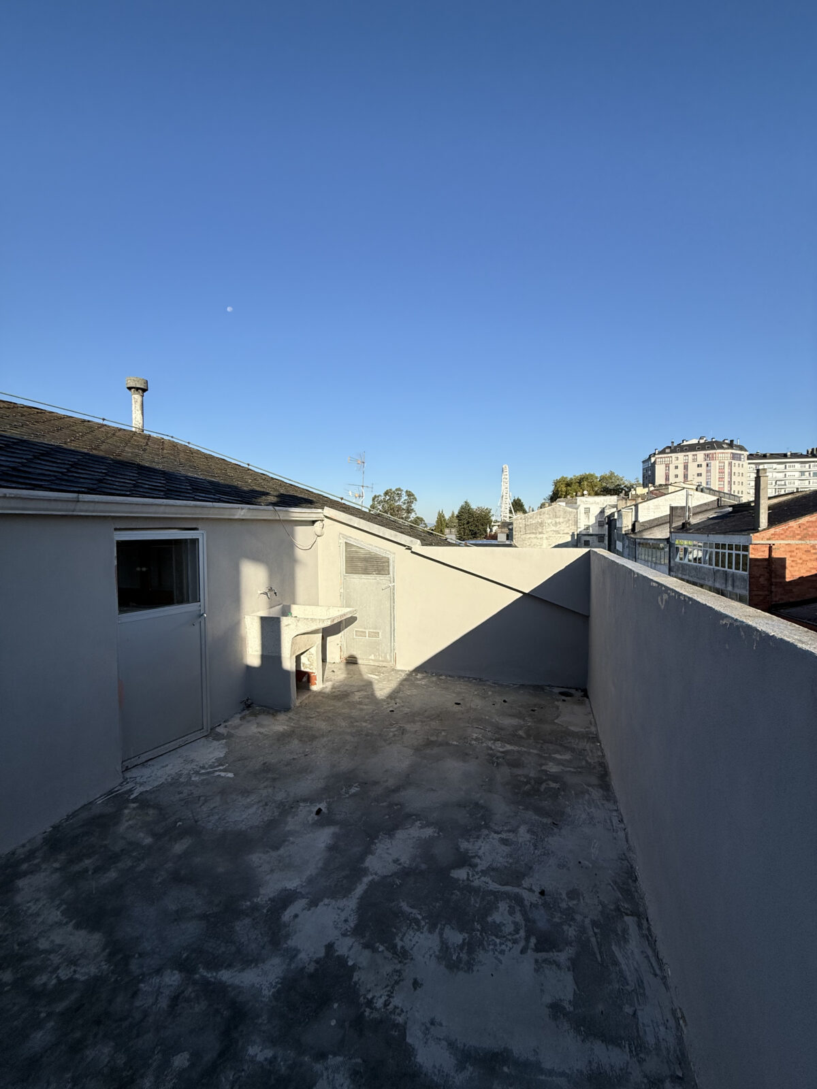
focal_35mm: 14
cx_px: 408
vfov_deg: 102.1
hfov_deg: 85.7
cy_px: 544
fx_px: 441
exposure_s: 1/2841
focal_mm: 2.22
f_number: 2.2
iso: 50
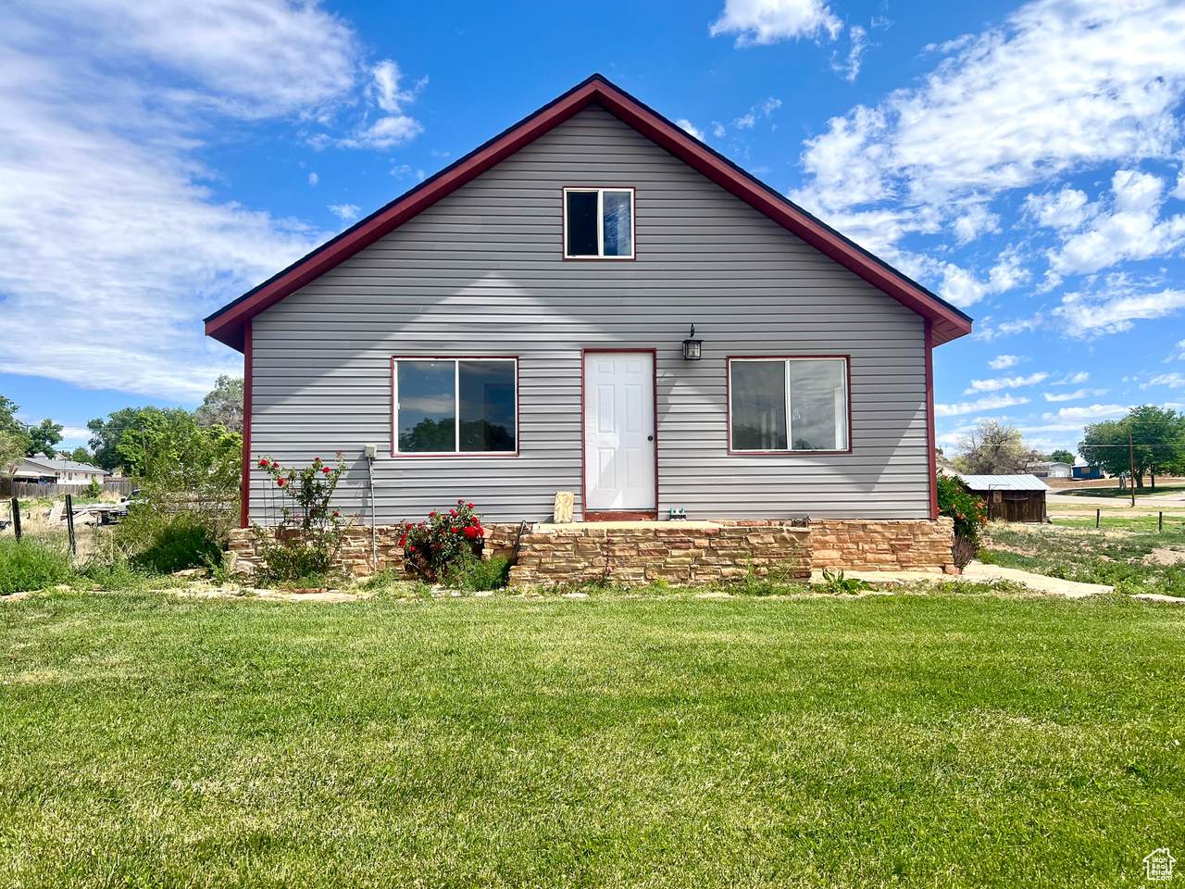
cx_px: 592
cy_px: 444
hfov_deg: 67.3
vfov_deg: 53.1
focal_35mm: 26
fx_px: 890
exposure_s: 1/3831
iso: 50
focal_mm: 5.7
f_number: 1.5
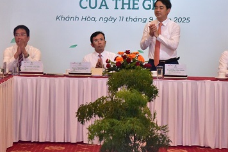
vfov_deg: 9.4
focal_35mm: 145
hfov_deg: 14.2
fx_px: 918
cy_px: 31
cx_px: 106
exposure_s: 1/100
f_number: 9
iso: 8000
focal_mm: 86
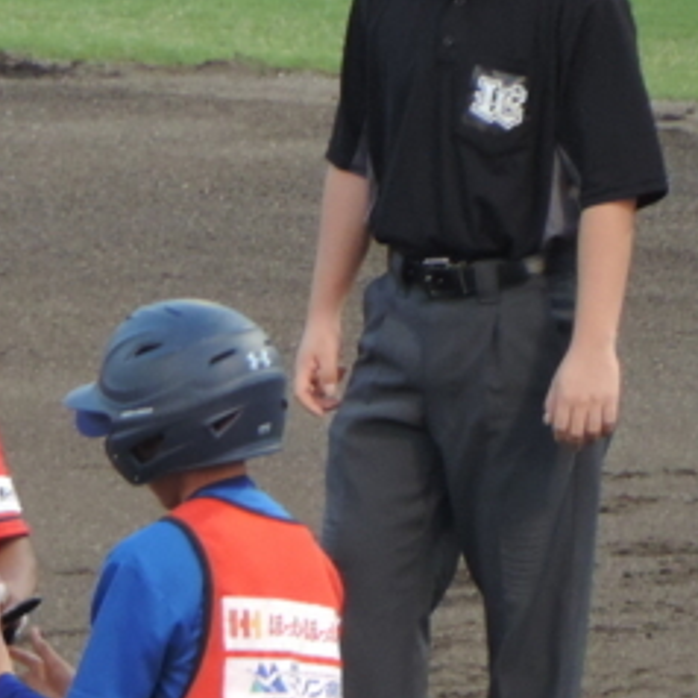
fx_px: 37322
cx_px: -185
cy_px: 774
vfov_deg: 1.1
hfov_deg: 1.1
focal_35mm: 1636
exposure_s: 1/80
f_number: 4.9
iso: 400
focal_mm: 98.1
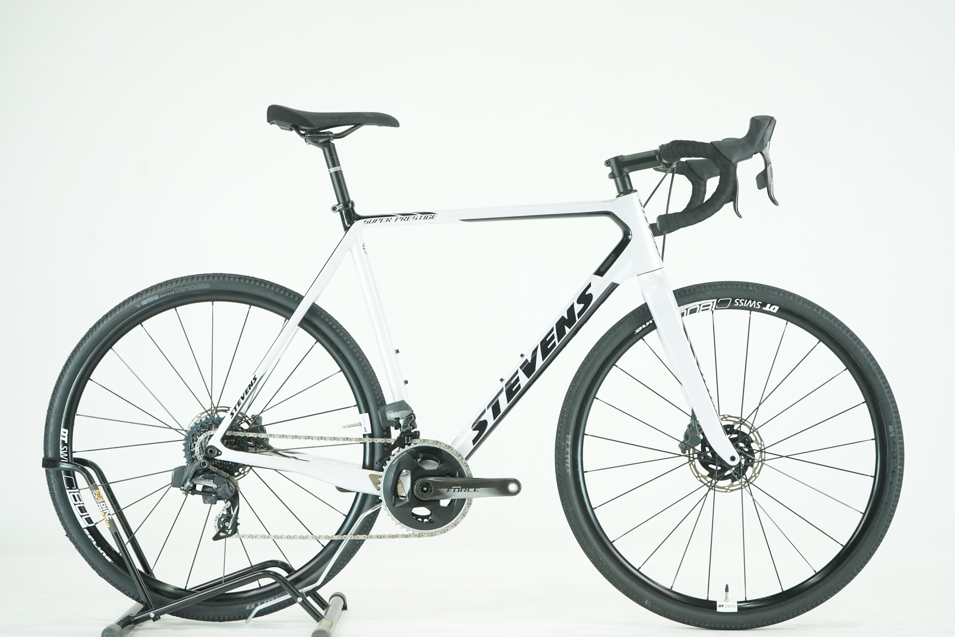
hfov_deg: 33.9
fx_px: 1565
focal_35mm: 59
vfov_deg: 23.0
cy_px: 318
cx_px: 478
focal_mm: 59
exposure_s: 1/200
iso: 2500
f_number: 5.6
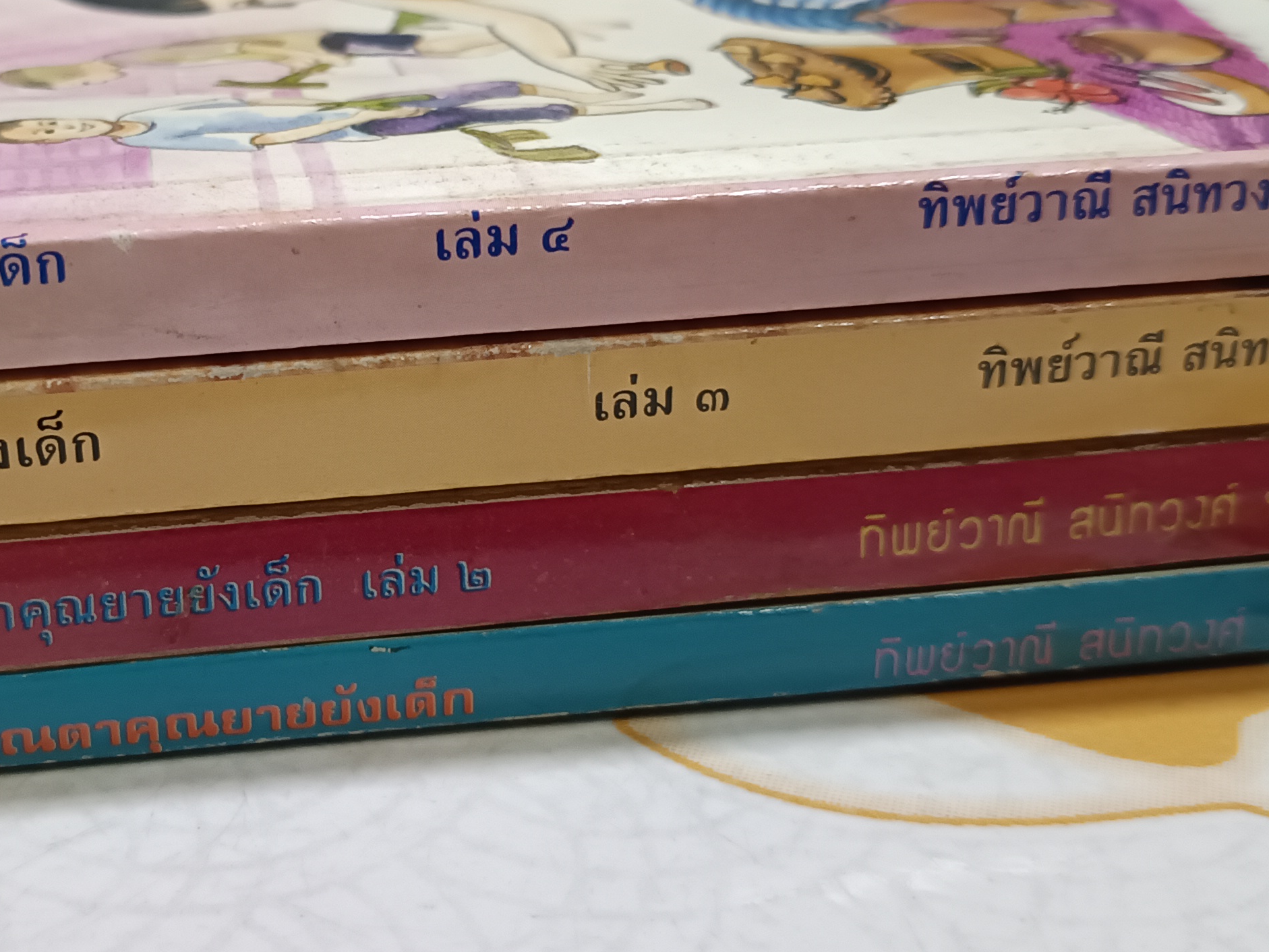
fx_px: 1870
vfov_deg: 28.5
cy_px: 384
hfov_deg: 36.9
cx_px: 375
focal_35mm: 51
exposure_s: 1/25
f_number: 1.7
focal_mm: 5.31
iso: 1164
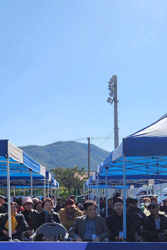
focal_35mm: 56
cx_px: 50
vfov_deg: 35.0
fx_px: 390
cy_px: 180
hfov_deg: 24.0
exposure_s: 1/1904
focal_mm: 5.4
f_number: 1.8
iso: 20
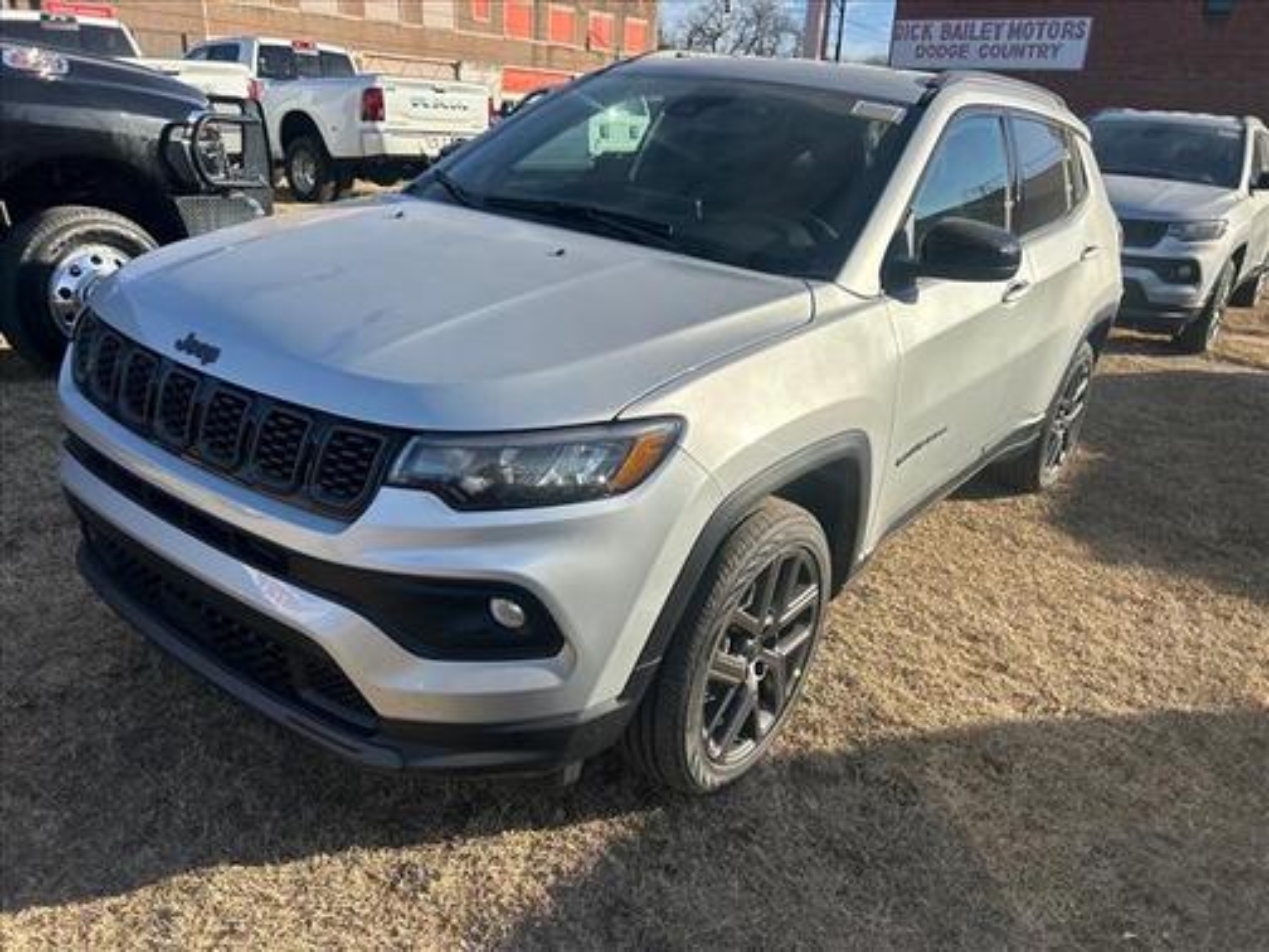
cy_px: 476
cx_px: 634
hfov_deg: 67.3
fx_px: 953
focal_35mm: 26
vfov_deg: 53.1
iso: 50
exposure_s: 1/3077
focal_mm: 5.7
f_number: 1.5
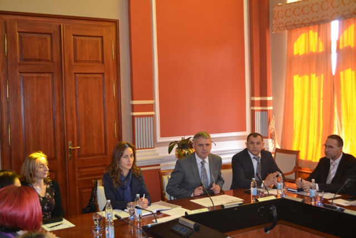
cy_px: 119
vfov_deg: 31.9
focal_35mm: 42
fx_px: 415
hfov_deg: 46.4
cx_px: 178
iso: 1250
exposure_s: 1/60
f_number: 4.5
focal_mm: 28
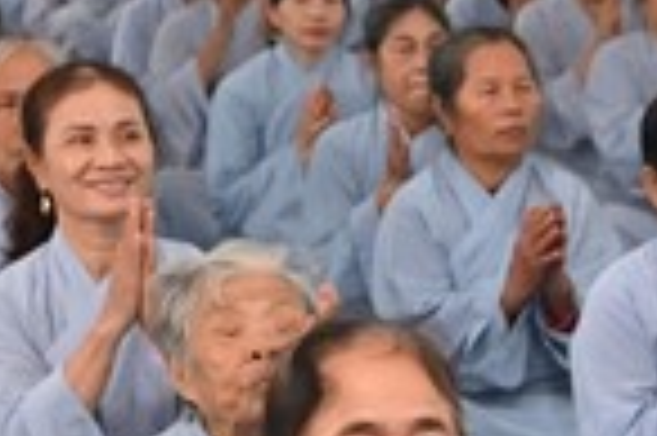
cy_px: 602
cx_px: 1156
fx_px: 4211
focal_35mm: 231
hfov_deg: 8.6
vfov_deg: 5.9
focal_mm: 52
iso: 1600
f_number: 5.6
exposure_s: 1/125
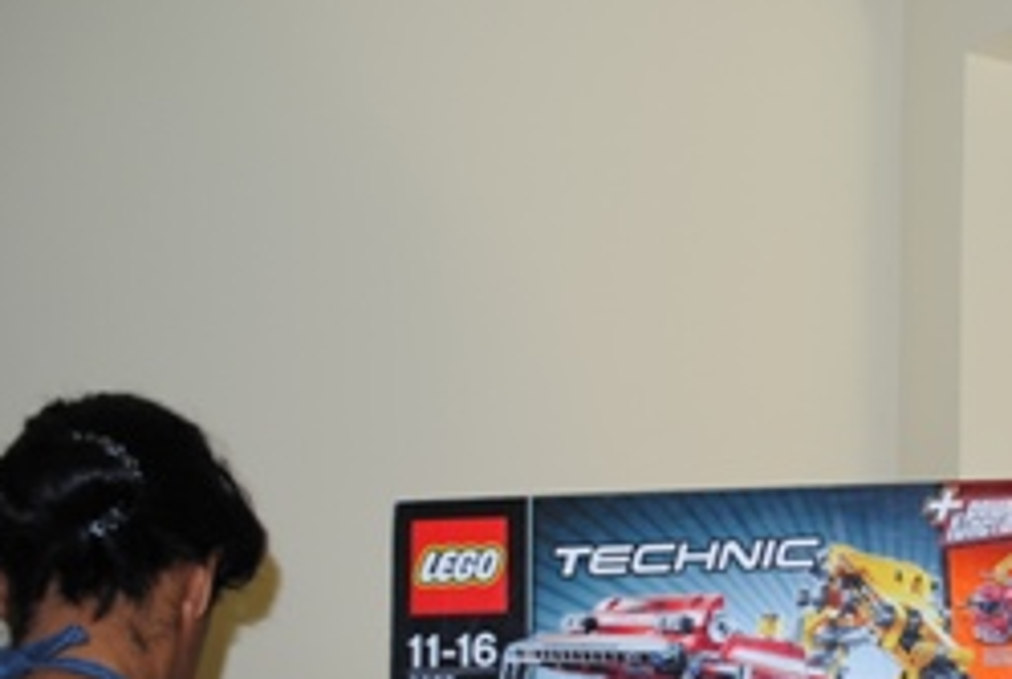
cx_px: 886
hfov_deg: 35.0
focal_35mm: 54
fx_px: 1521
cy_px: 577
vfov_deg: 24.6
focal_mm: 20
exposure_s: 1/60
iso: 200
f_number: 3.8
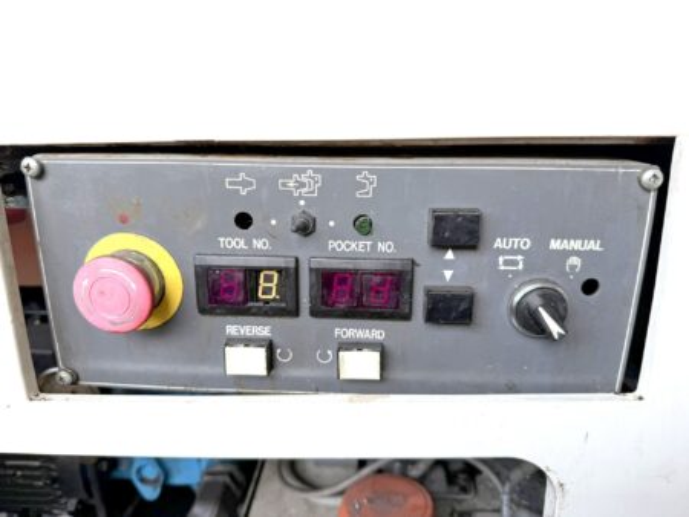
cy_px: 258
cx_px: 344
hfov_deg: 71.6
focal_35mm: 24
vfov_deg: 56.9
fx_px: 478
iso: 64
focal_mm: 6.76
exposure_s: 1/151
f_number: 1.78
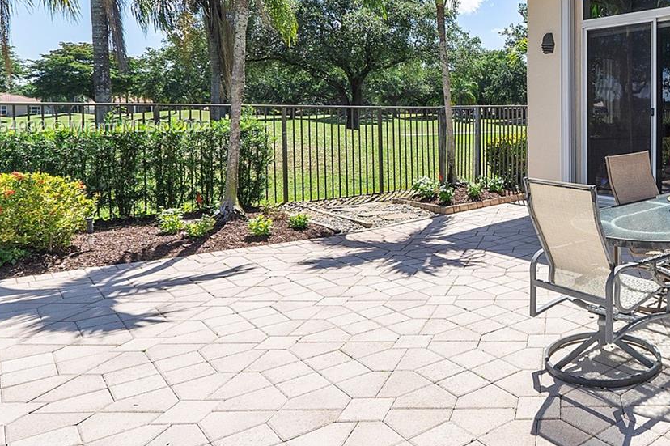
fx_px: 539
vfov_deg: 43.9
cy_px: 128
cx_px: 601
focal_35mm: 29
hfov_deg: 55.4
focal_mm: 10
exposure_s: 1/500
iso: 200
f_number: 8
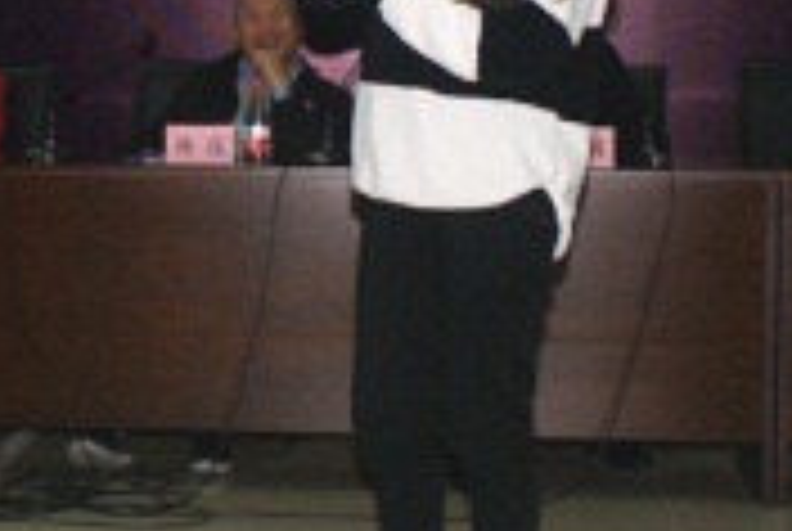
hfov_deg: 19.7
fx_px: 2248
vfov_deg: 13.4
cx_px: 104
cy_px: 81
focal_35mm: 102
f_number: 5.6
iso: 400
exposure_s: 1/60
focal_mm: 24
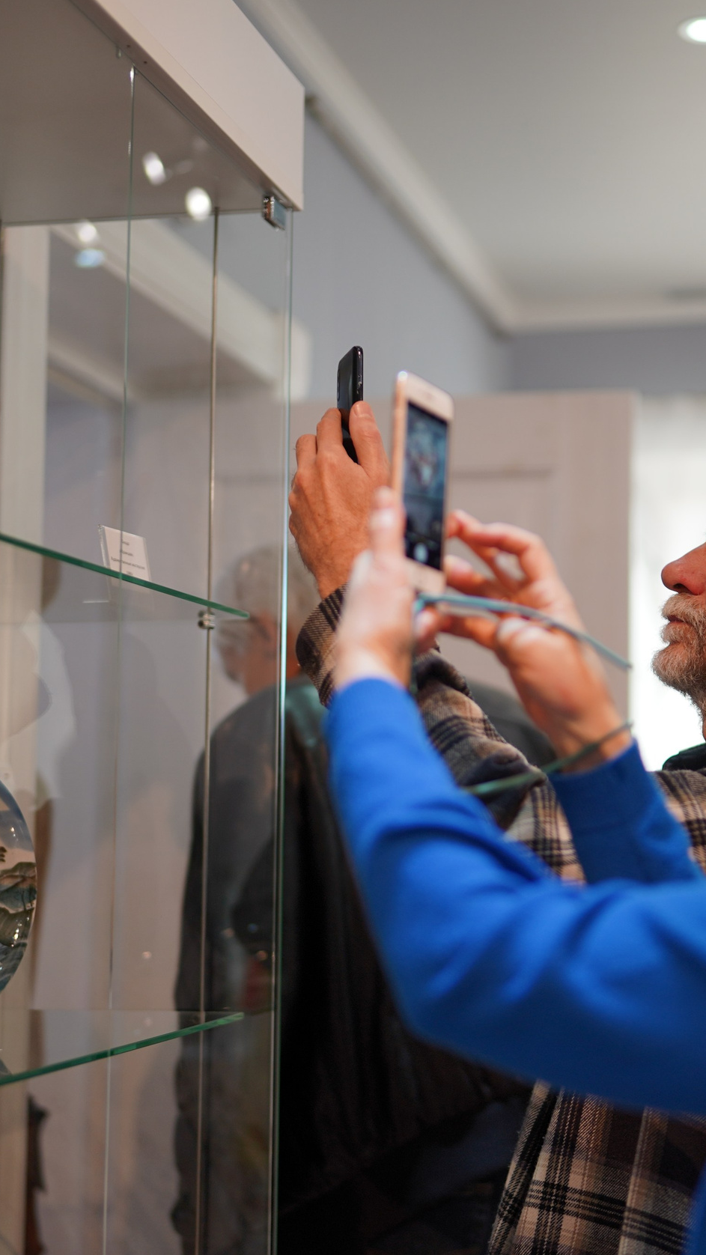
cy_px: 638
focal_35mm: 56
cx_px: 573
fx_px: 1863
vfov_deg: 37.2
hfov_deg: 21.2
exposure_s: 1/80
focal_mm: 35
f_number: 1.2
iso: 100
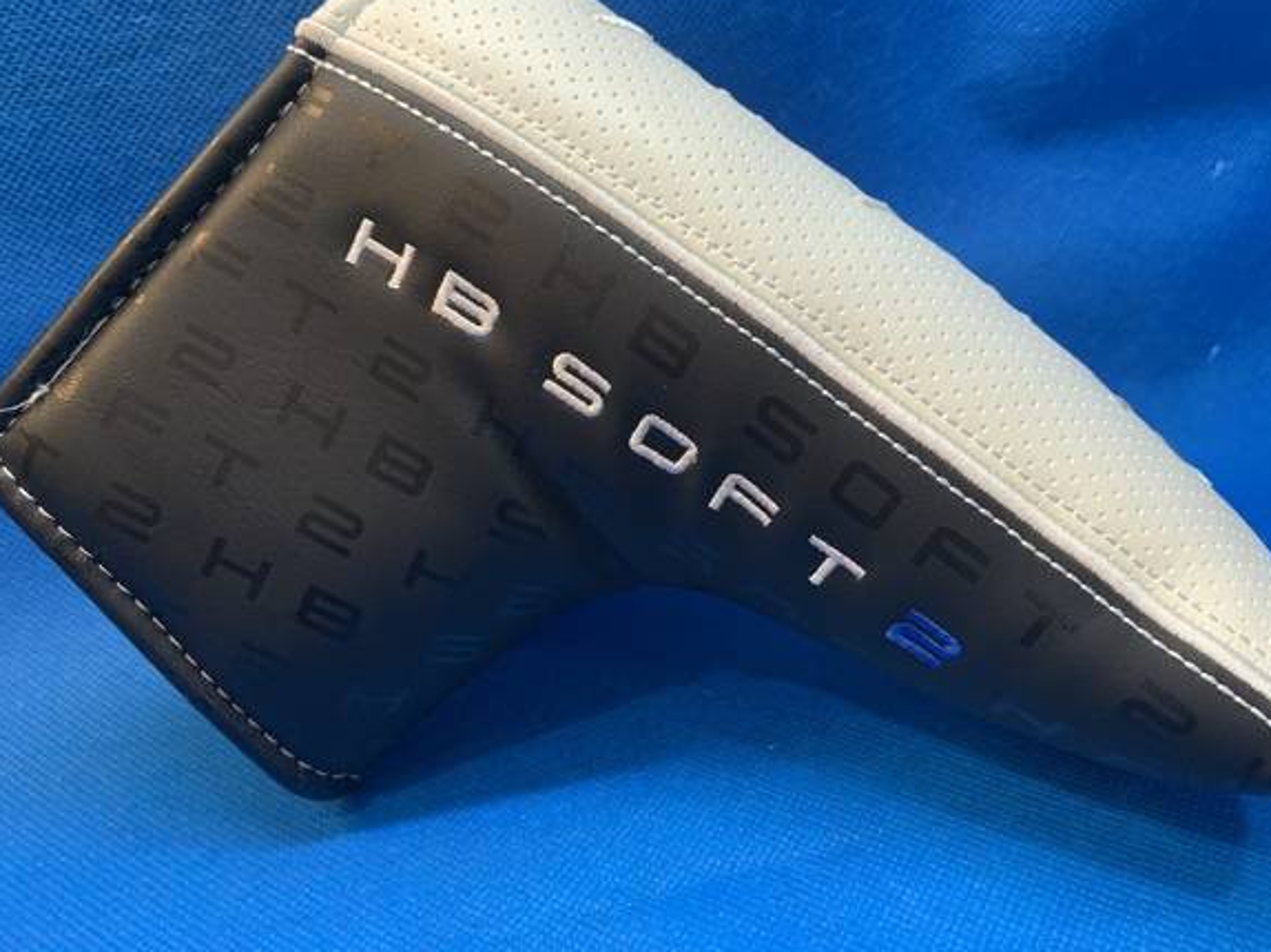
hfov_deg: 61.6
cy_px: 438
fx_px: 1064
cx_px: 666
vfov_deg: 48.2
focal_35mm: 29
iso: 80
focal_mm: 4.25
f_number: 1.8
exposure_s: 1/60
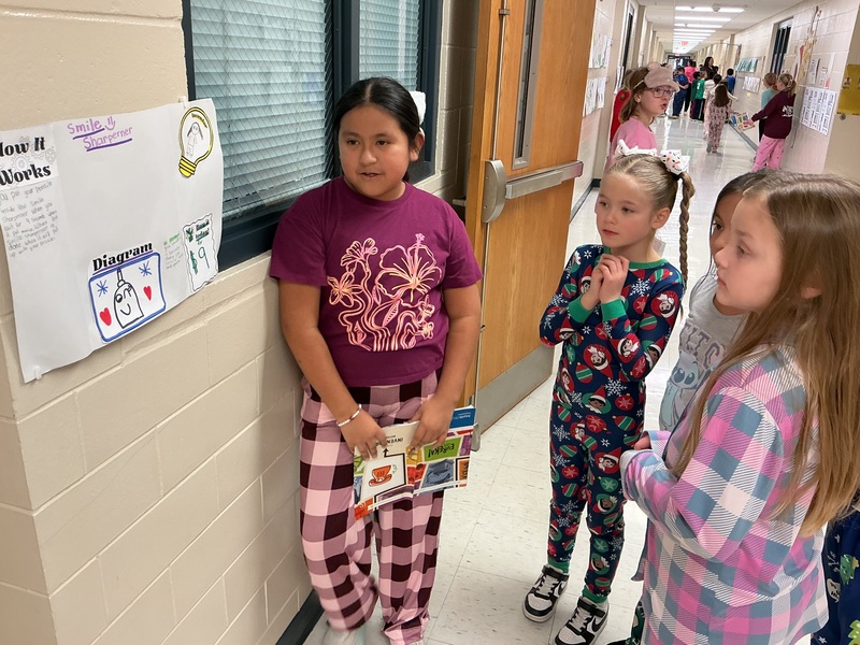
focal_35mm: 29
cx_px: 430
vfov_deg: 48.2
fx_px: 720
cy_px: 322
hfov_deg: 61.7
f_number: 1.8
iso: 80
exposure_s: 1/60
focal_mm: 3
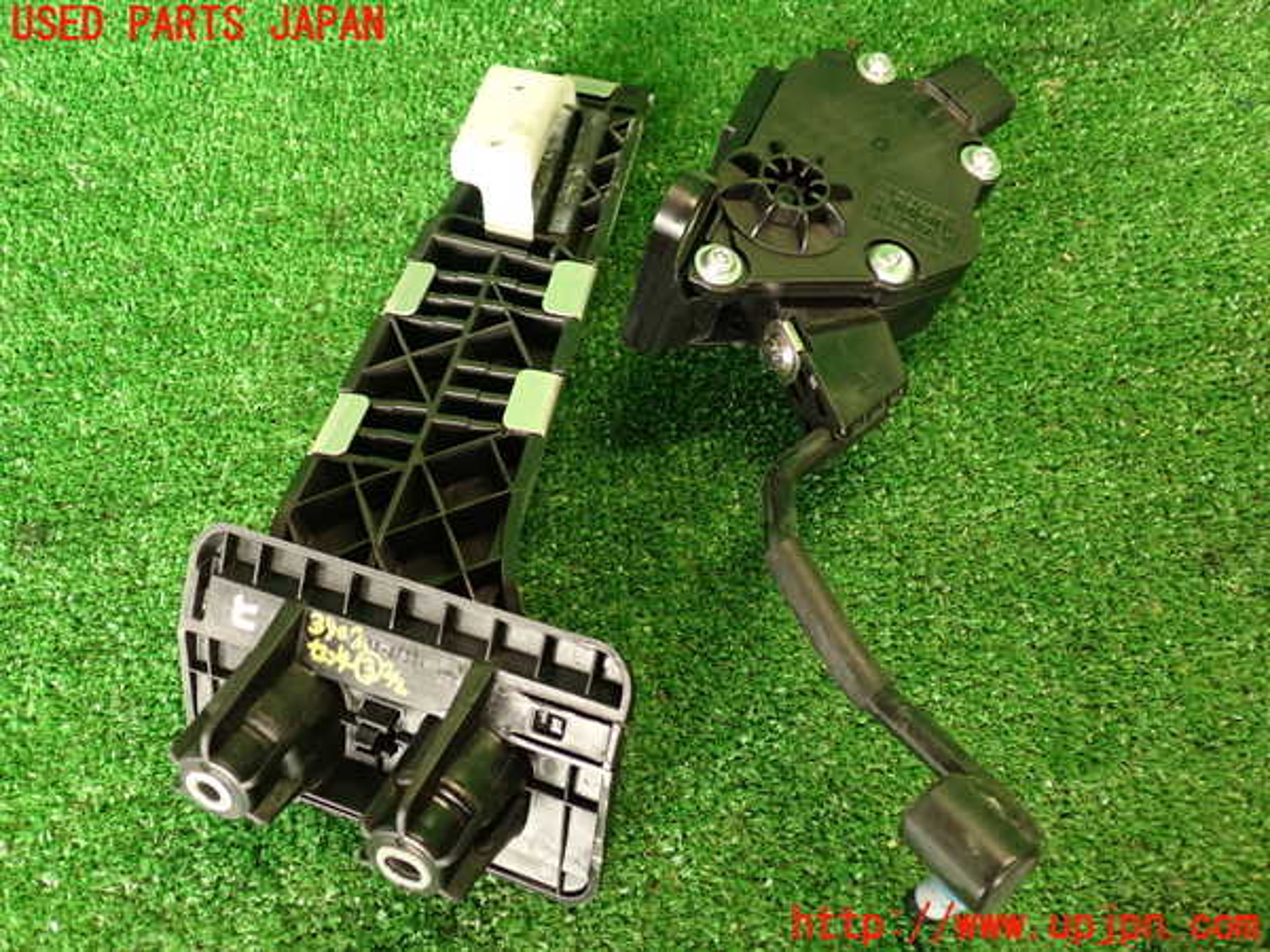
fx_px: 1174
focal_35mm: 32
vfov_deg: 44.2
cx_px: 635
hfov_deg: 56.8
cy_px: 476
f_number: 2.4
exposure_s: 1/30
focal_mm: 5.79
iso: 250
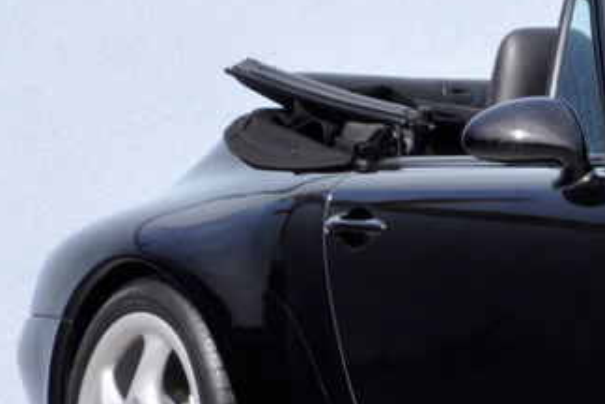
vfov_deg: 1.8
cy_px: 327
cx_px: 919
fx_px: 12738
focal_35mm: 758
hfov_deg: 2.7
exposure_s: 1/40
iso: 500
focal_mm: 160
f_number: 22
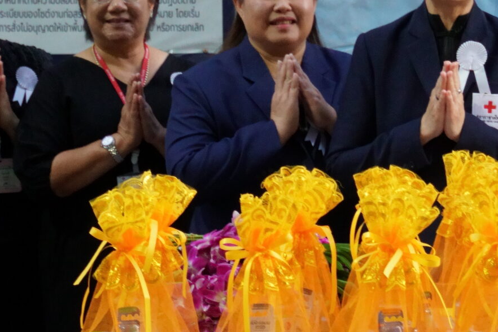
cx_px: 383
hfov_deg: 13.8
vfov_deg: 9.3
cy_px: 256
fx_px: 2047
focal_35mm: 148
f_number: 4.5
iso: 2500
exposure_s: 1/60
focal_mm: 34
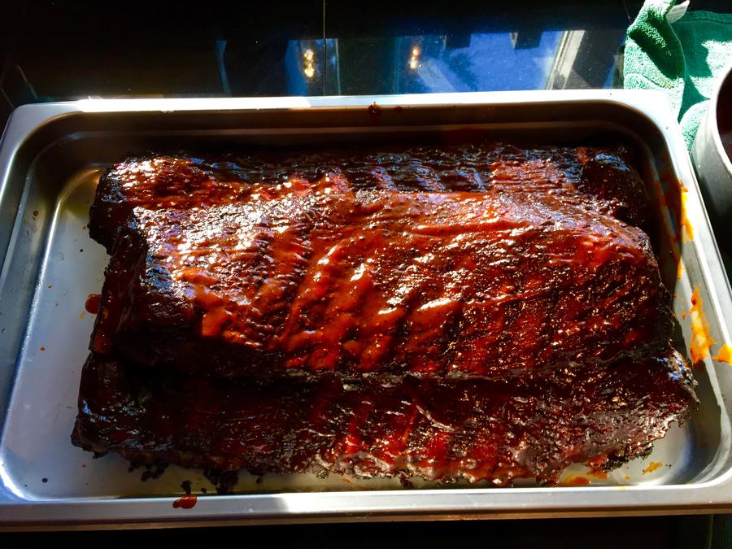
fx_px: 613
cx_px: 366
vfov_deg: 48.2
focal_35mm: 29
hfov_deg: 61.7
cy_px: 274
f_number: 2.2
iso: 64
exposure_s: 1/30
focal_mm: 4.15
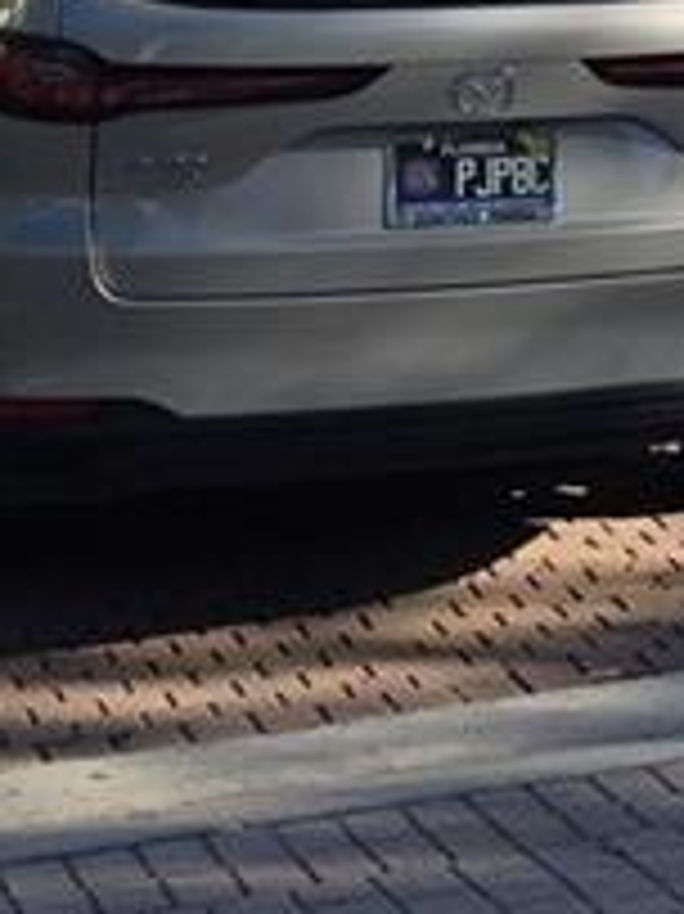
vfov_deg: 13.7
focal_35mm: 136
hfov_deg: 9.6
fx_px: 3587
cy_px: -455
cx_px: 1656
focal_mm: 5.4
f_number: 1.8
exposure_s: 1/1297
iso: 25
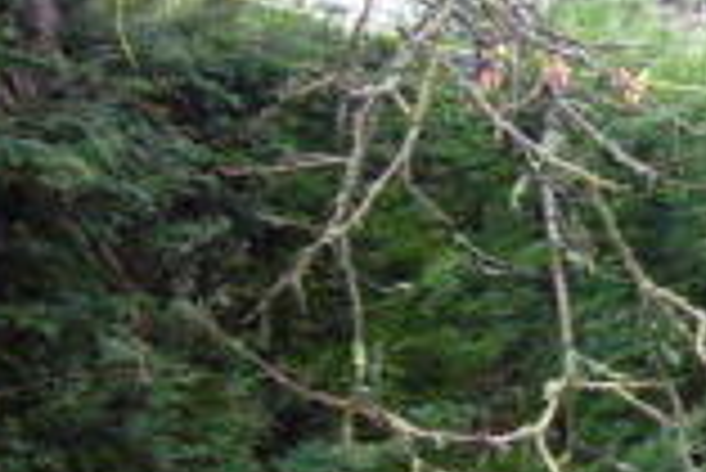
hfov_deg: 16.5
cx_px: 1176
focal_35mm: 108
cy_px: 474
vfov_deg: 12.6
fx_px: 2120
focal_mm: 4.6
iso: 200
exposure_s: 1/30
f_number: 2.8
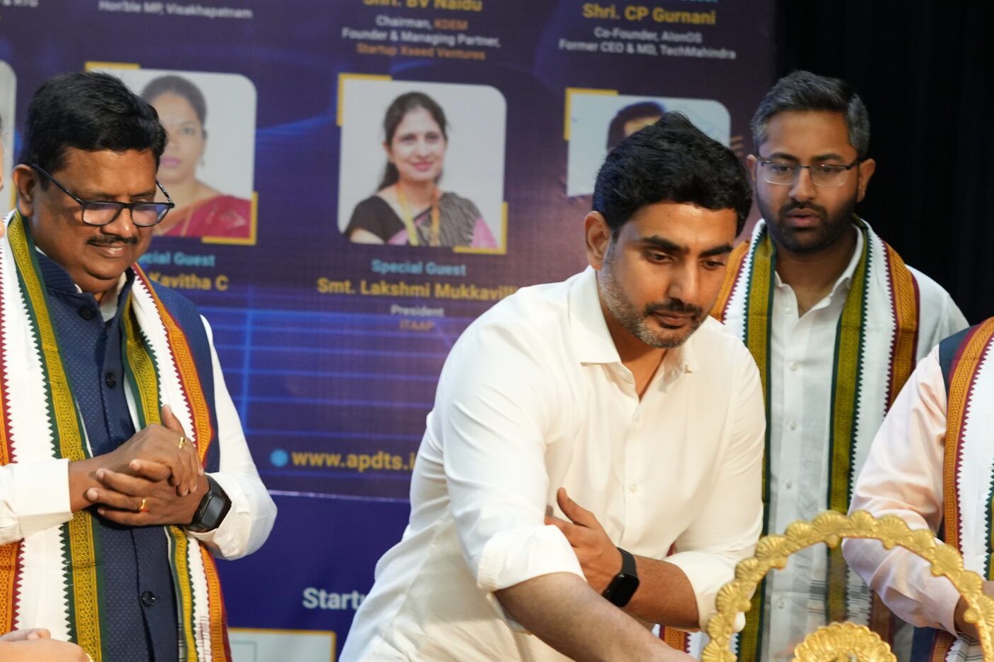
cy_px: 493
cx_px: 487
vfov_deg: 15.0
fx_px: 2512
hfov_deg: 22.4
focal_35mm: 91
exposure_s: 1/100
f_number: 3.5
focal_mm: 50
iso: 3200
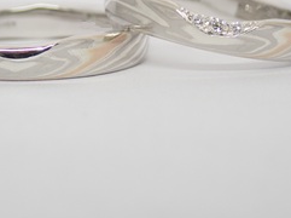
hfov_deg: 13.7
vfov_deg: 10.2
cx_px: 116
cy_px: 30
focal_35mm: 144
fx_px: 1209
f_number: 4.1
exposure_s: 1/160
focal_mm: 13.65
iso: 200
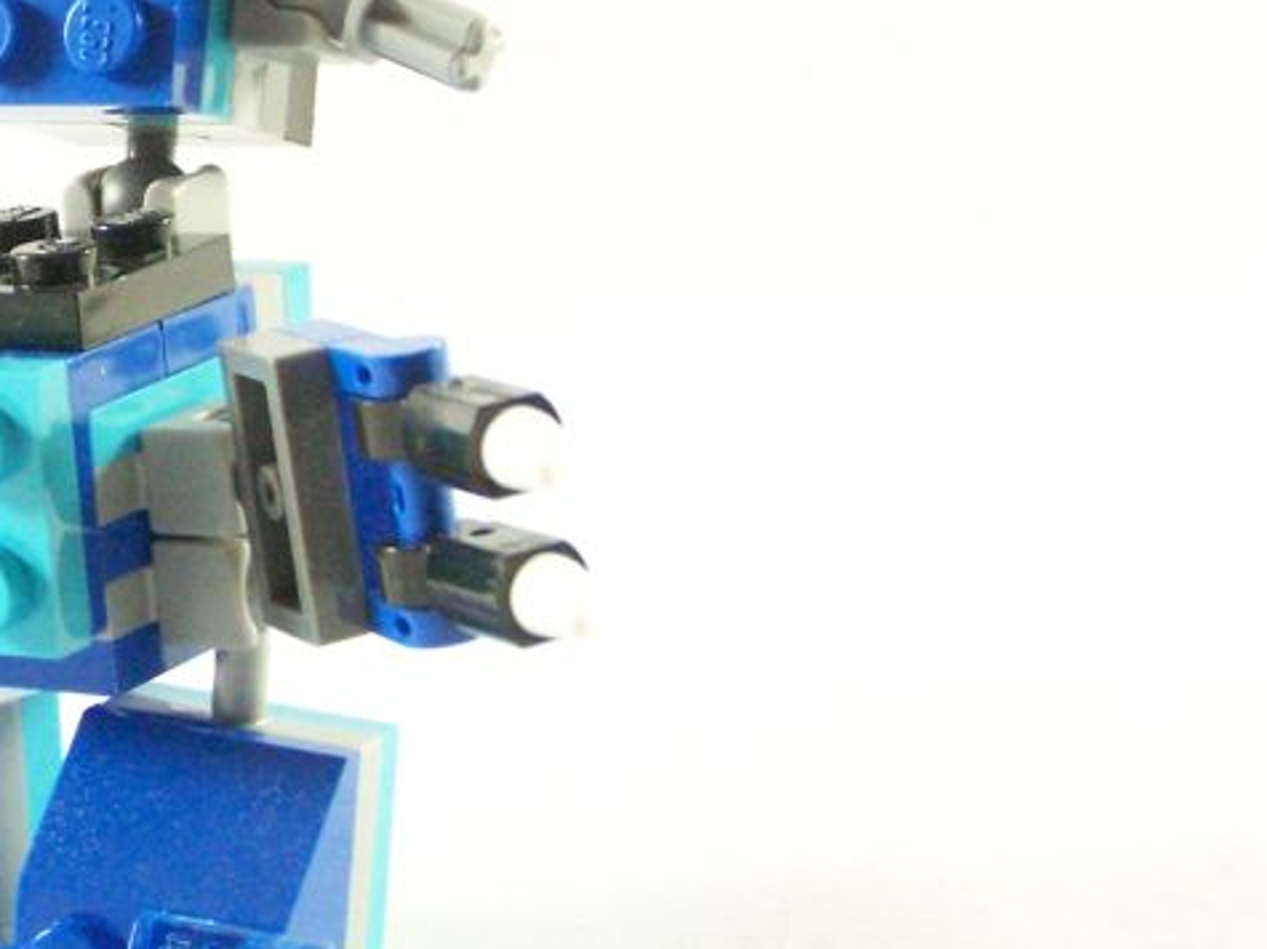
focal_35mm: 138
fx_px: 5050
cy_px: 253
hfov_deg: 14.1
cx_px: -21
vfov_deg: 10.7
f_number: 3.6
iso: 400
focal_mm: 10.7
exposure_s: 1/60
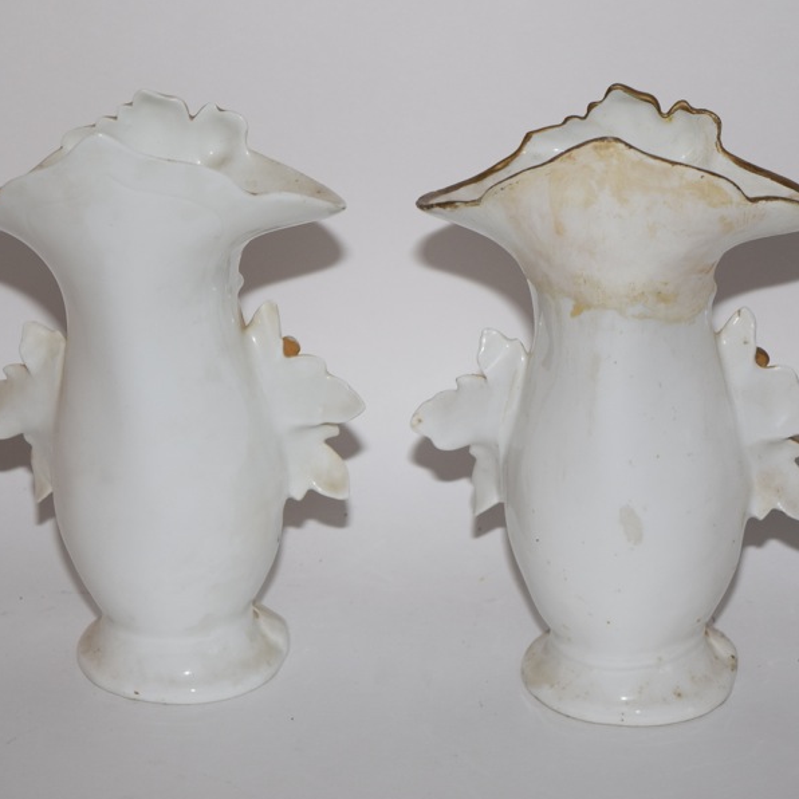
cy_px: 376
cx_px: 375
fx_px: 3074
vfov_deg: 14.8
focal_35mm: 118
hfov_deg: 14.8
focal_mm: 55
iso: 360
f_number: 5.6
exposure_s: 1/60
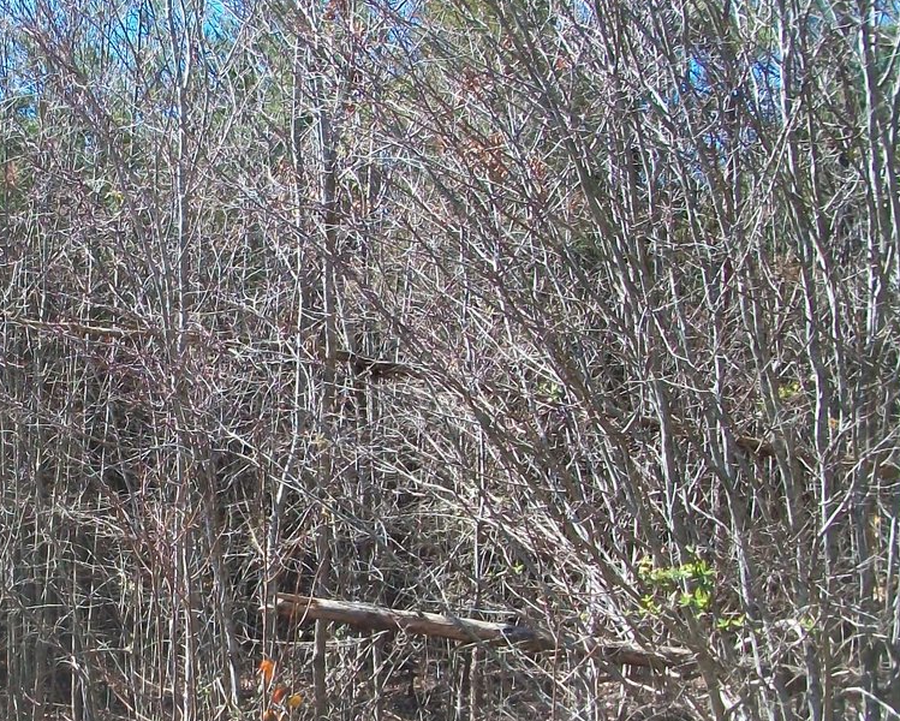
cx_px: 110
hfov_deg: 27.4
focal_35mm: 67
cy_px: 410
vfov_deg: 22.8
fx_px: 1786
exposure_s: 1/500
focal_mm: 5.7
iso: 80
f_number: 2.8
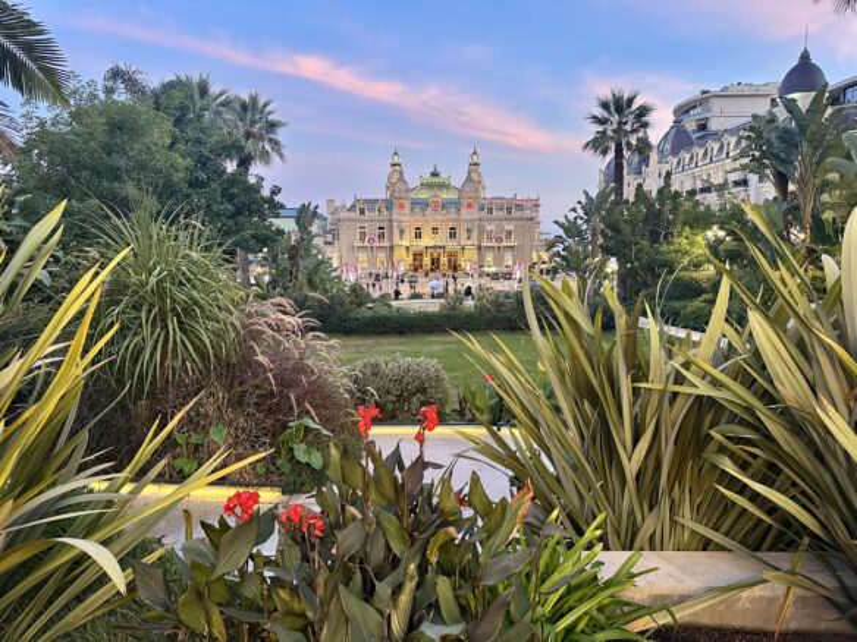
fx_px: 594
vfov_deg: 56.8
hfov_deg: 71.6
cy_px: 321
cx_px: 428
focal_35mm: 24
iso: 250
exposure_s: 1/60
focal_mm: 6.86
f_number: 1.78
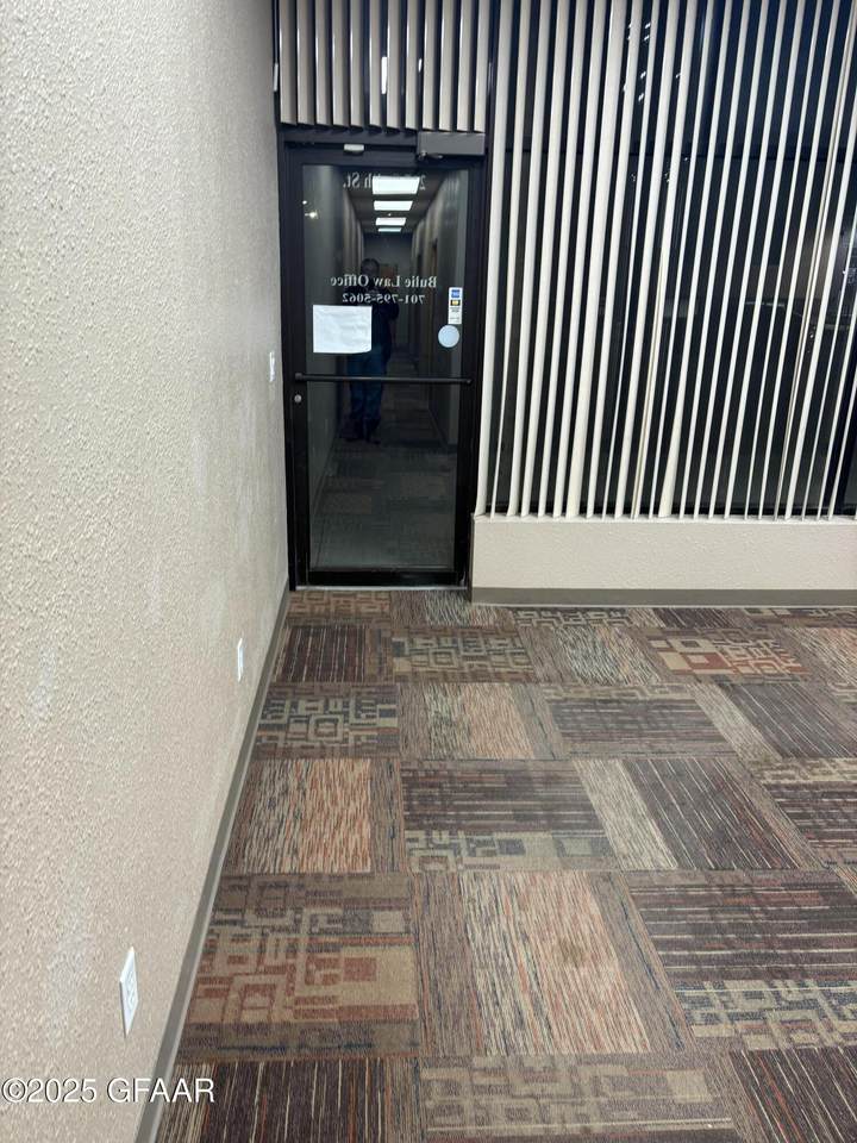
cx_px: 428
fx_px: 858
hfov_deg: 53.1
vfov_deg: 67.3
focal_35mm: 26
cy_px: 572
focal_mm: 5.96
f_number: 1.6
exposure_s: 1/60
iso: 125
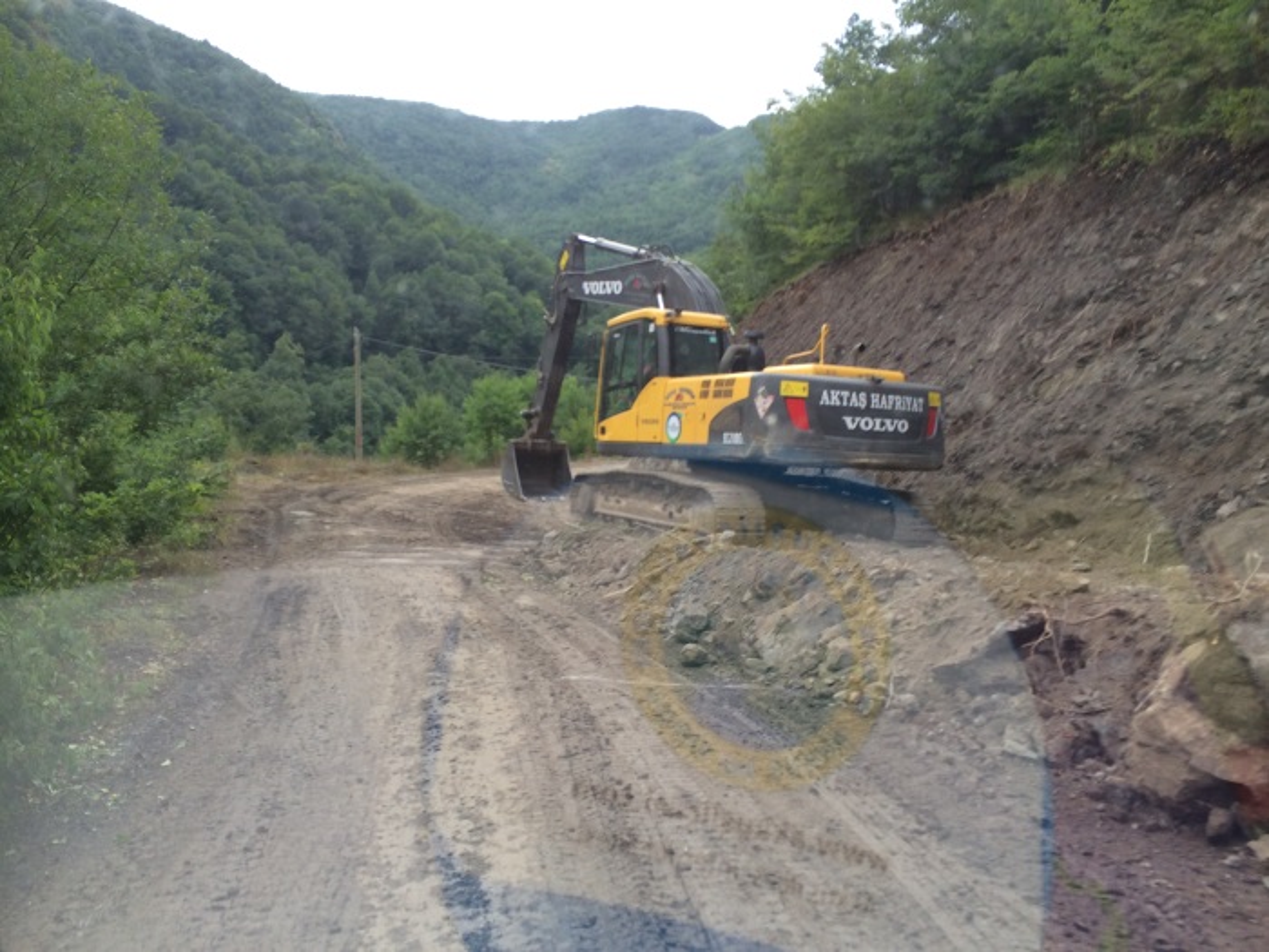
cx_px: 634
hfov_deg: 61.7
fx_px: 1063
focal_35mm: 29
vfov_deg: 48.2
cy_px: 476
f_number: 2.2
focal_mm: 4.15
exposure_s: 1/120
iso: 40
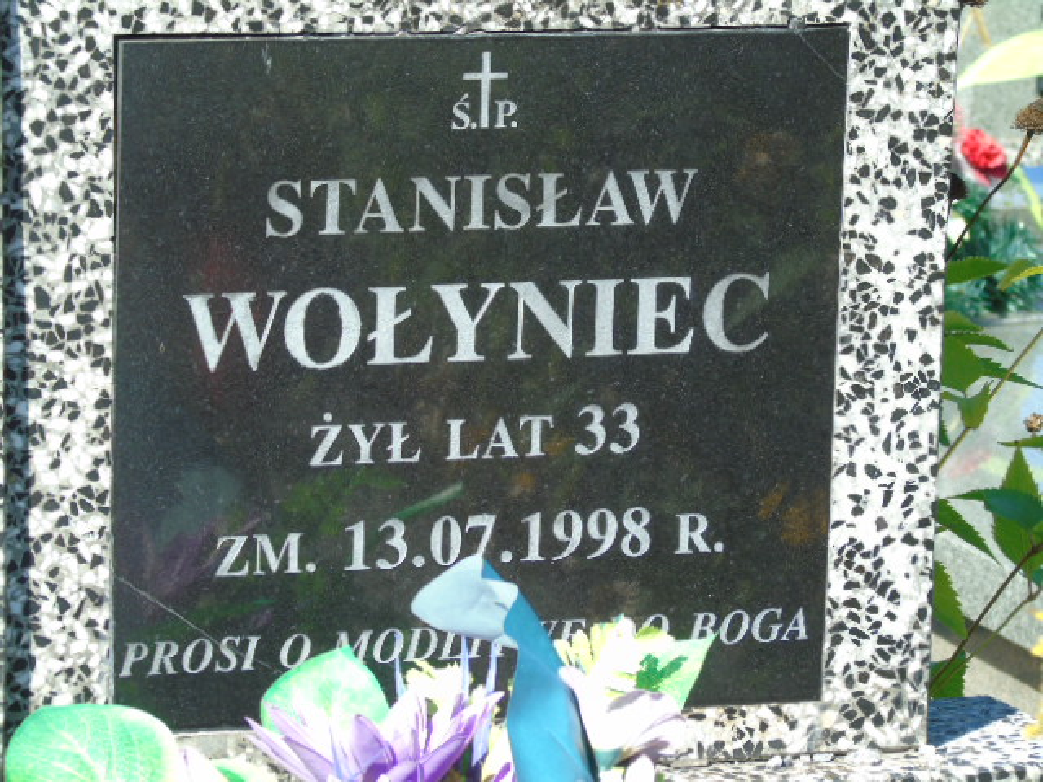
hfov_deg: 9.3
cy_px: 391
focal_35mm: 212
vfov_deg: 7.0
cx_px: 522
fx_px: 6388
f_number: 4.7
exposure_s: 1/160
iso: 80
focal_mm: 38
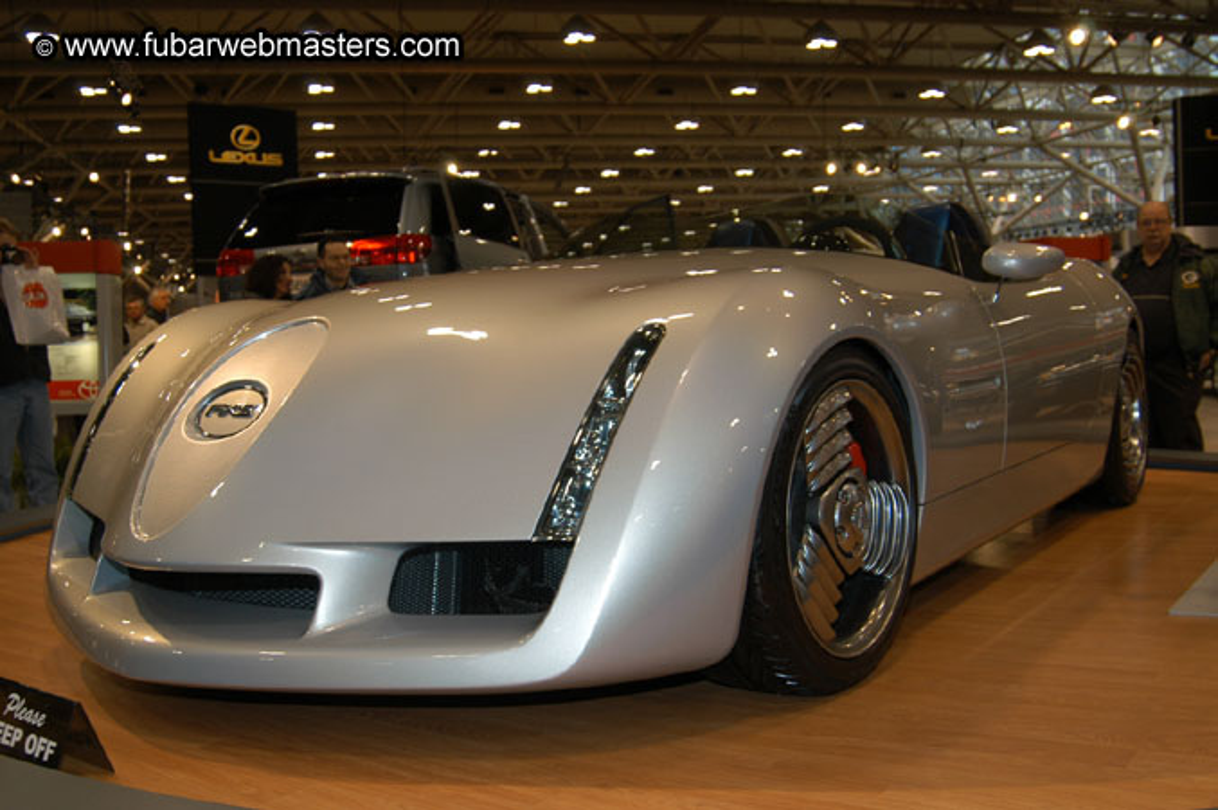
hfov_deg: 53.2
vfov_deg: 36.8
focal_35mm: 36
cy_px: 405
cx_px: 609
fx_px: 1217
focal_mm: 24
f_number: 5
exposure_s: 1/60
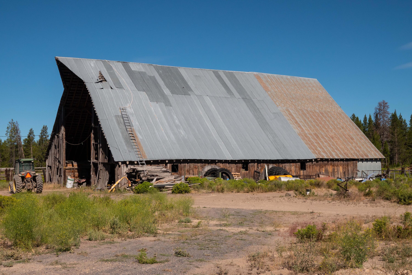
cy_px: 138
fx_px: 526
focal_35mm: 46
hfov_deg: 42.7
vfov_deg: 29.2
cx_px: 206
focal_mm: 16.92
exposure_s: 1/640
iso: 200
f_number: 9
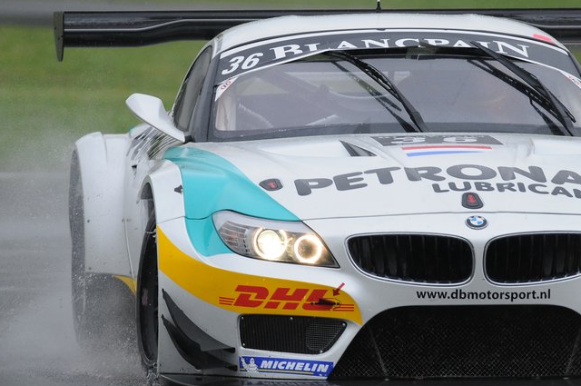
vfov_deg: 2.1
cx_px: 369
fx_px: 10445
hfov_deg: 3.2
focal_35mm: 648
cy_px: 176
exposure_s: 1/640
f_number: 4
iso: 200
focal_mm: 270
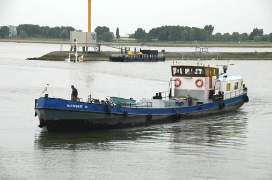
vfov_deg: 9.6
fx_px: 1075
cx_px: 136
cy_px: 90
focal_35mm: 142
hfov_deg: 14.4
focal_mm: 95
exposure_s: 1/400
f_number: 10
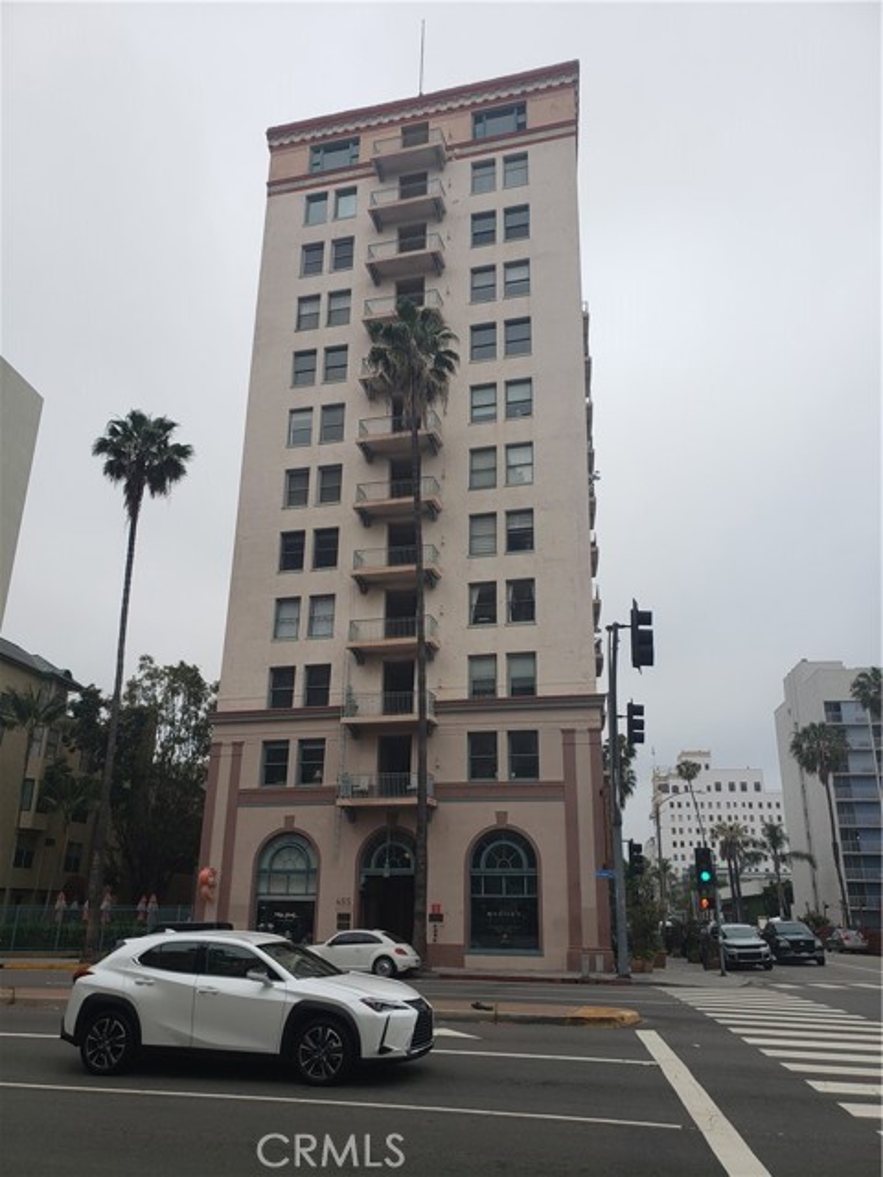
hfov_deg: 53.1
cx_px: 442
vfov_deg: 67.3
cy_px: 588
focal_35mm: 26
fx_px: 884
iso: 50
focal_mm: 4.3
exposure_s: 1/820
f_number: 2.4
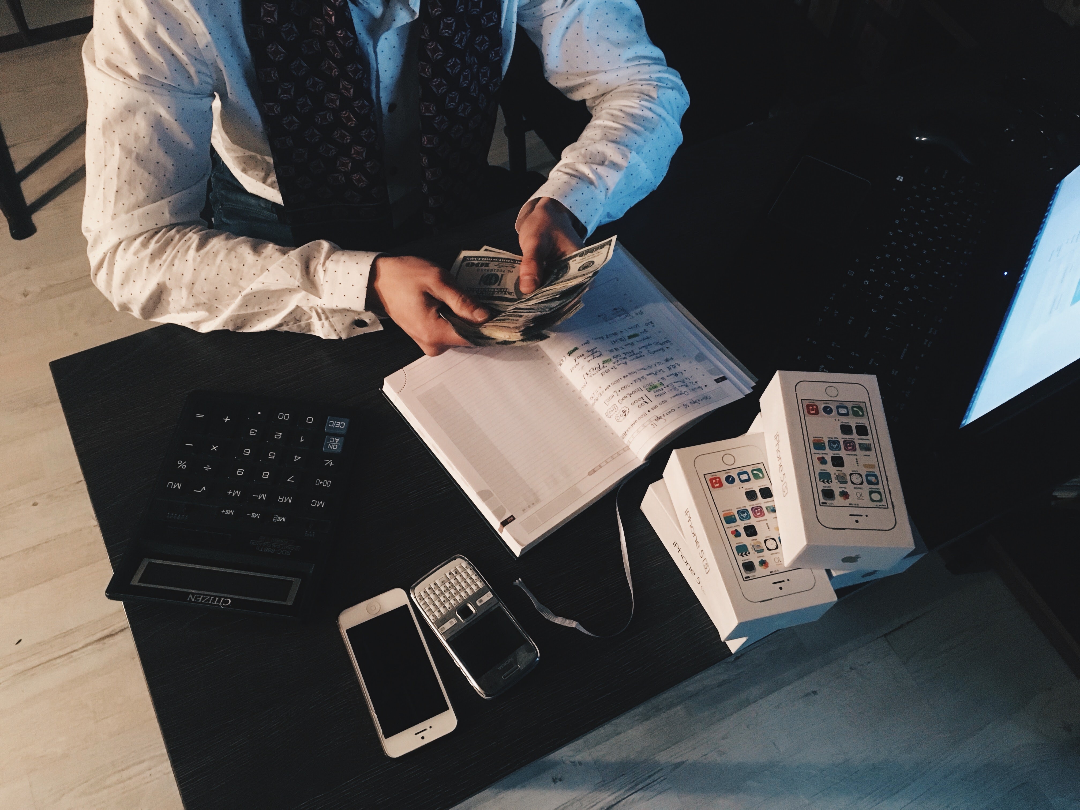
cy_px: 405
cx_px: 540
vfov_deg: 48.2
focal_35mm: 29
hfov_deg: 61.7
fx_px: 905
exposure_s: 1/17
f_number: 2.2
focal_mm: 4.15
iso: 400
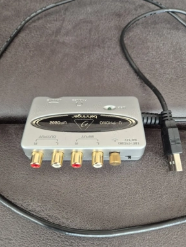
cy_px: 124
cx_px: 94
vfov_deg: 71.5
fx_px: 172
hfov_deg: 56.9
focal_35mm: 24
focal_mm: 5.4
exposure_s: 1/182
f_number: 1.8
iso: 200
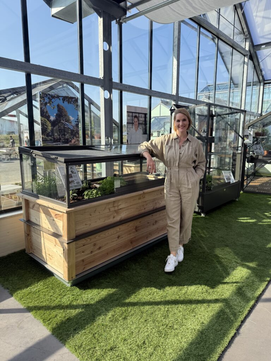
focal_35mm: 24
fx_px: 251
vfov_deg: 71.6
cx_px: 136
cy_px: 180
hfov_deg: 56.8
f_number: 1.78
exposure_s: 1/1553
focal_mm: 6.76
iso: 80
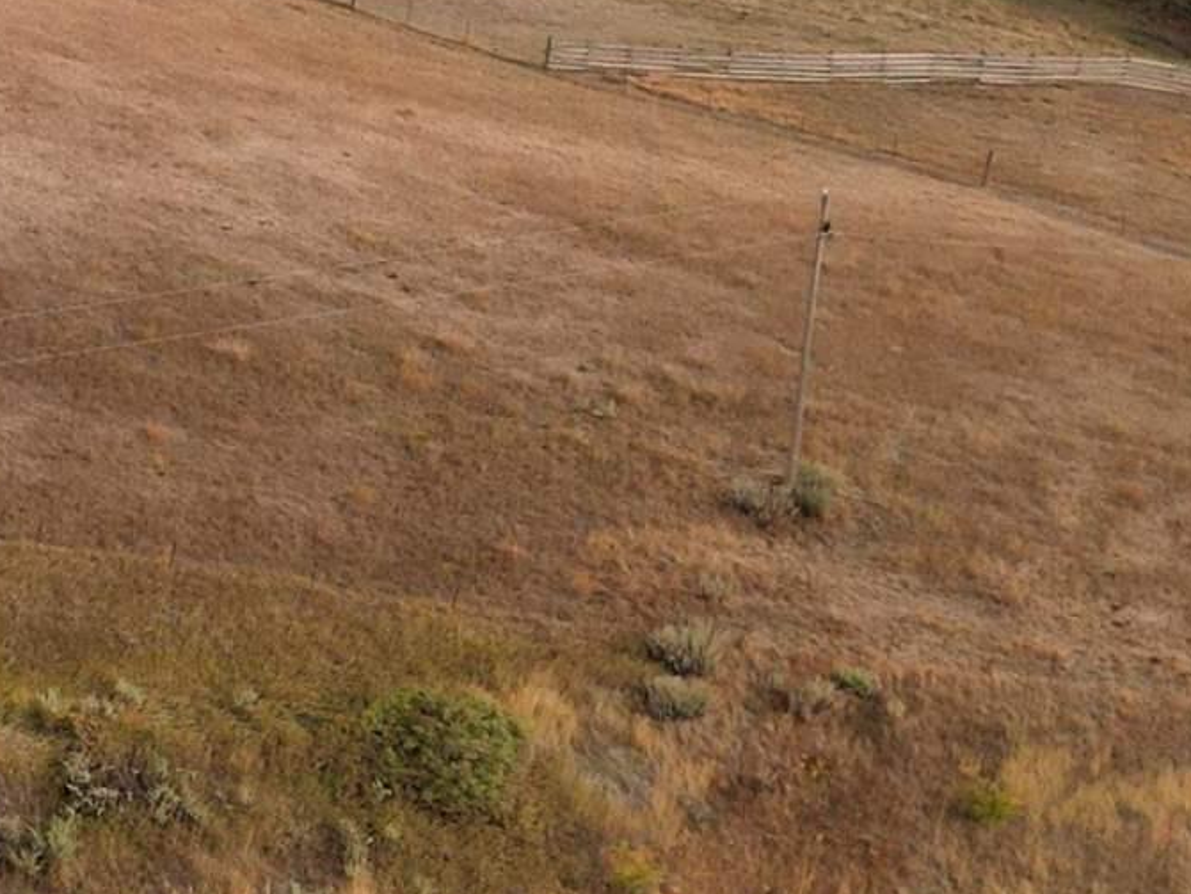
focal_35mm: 110
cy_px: -307
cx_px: -1104
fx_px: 3786
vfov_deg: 13.0
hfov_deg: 15.0
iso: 200
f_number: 1.7
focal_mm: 6.72
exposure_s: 1/640
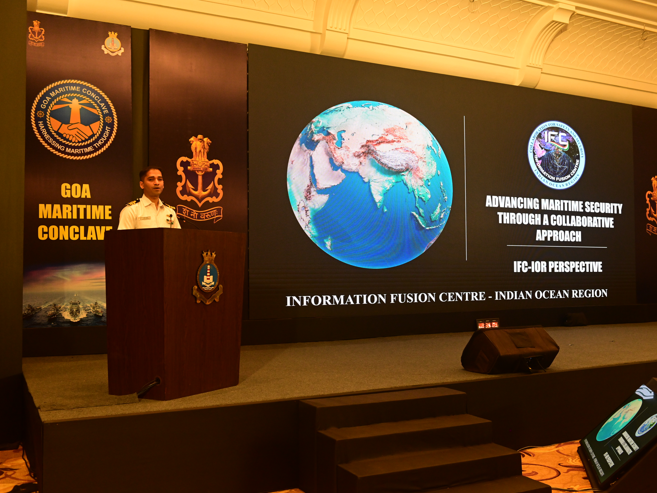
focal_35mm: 35
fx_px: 664
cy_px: 248
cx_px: 363
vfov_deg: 40.7
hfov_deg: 52.5
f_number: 4.5
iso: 2000
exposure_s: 1/60
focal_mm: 32
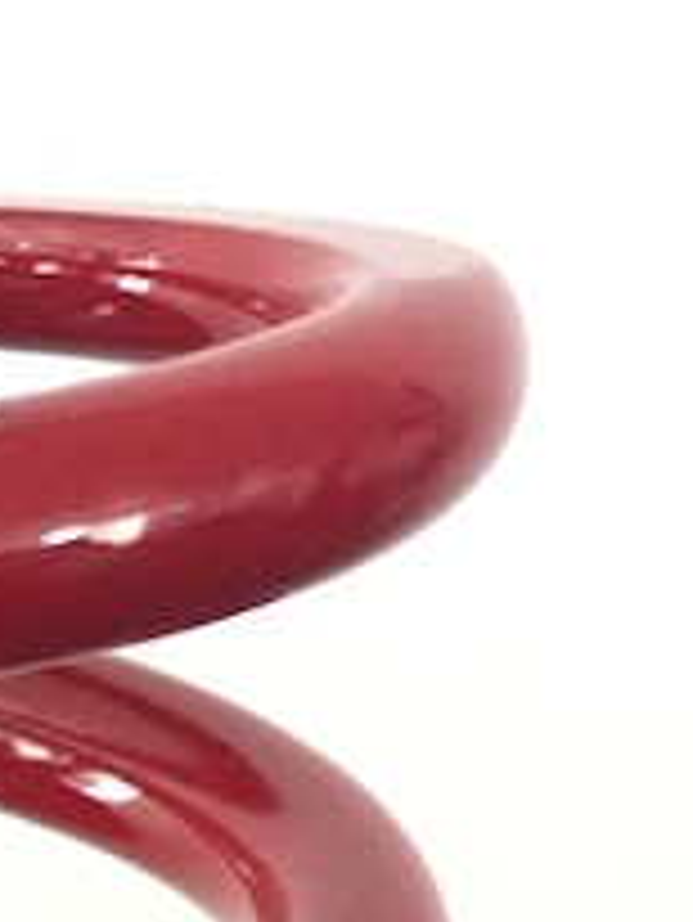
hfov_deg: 12.6
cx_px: -266
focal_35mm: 113
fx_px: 3013
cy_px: 1574
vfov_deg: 15.4
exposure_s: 1/25
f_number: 2.2
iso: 250
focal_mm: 4.15
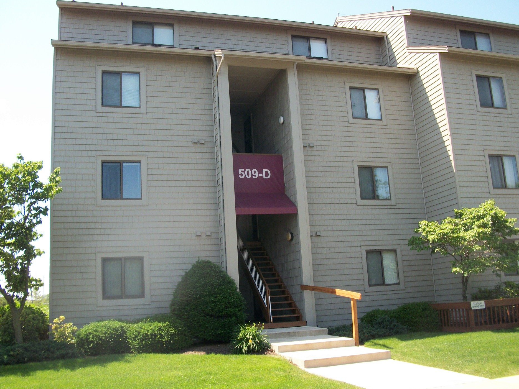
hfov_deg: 52.6
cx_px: 244
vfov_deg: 40.7
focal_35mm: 35
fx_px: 525
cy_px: 209
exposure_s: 1/60
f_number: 8.8
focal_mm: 5.7
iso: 80
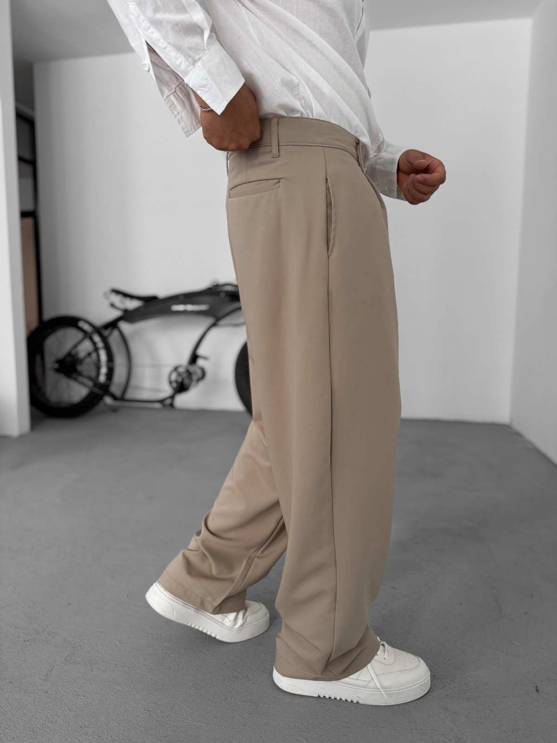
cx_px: 278
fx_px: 515
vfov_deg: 71.6
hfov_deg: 56.8
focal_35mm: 24
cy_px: 372
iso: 160
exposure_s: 1/120
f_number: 1.8
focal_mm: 6.76
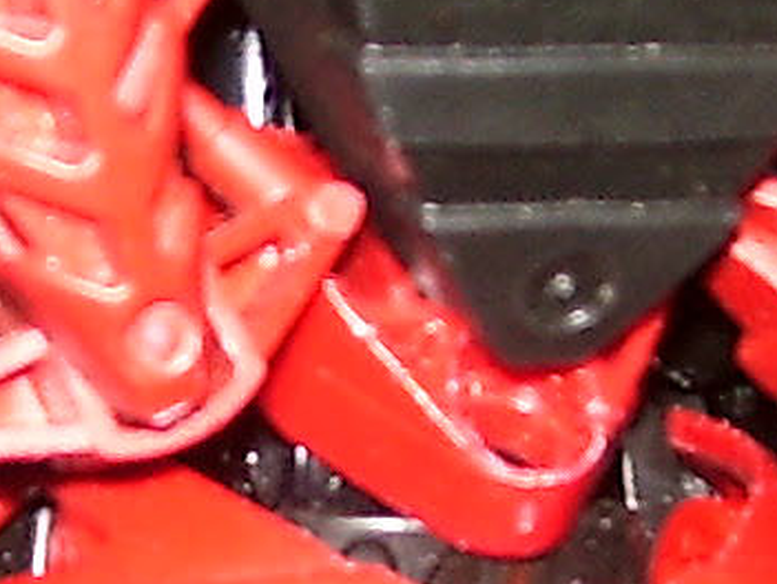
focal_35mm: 236
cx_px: 117
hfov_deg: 8.4
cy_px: 644
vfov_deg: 6.3
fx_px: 5303
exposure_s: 1/60
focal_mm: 6
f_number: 2.7
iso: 80
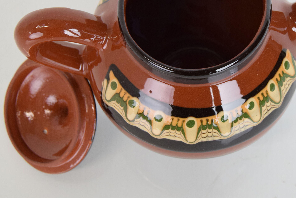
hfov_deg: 28.3
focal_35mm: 71
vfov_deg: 19.1
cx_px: 192
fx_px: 584
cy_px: 53
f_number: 7.1
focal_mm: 30
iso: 1600
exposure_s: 1/200
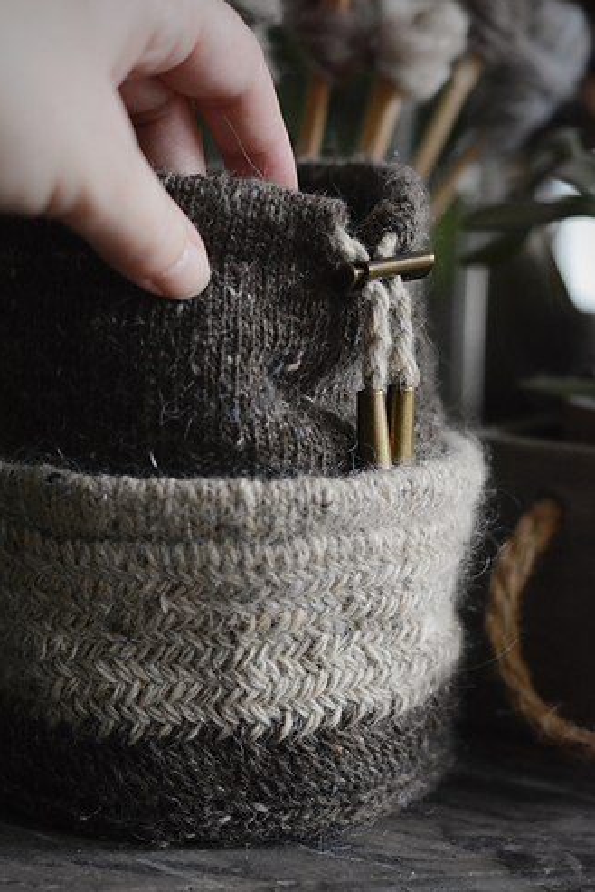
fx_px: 1883
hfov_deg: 18.0
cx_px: 296
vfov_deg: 26.6
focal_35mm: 76
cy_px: 447
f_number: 3.2
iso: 4000
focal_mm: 50
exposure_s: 1/60
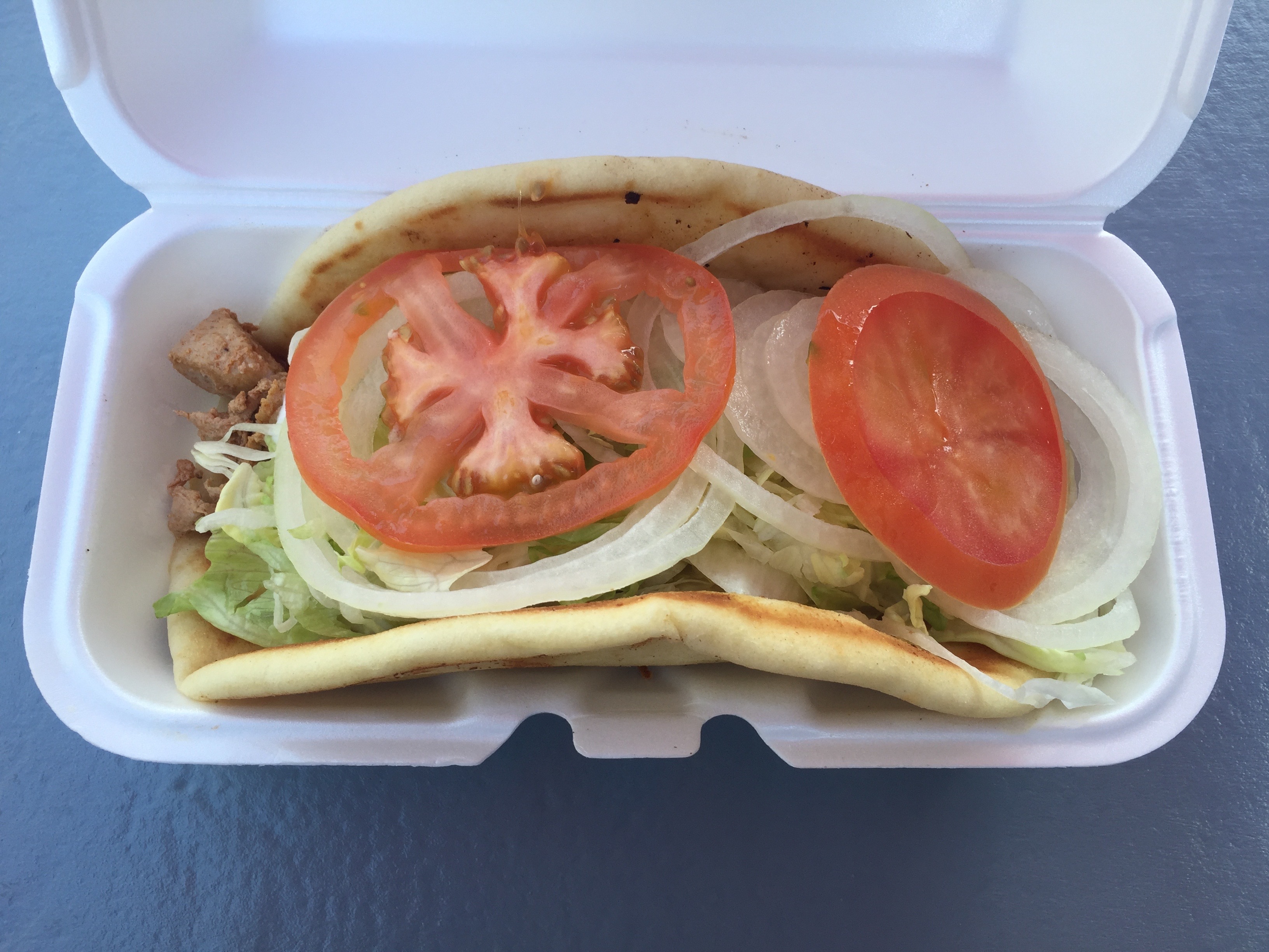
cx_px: 634
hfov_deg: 61.7
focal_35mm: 29
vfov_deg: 48.2
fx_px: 1063
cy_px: 476
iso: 32
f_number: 2.2
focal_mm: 4.15
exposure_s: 1/146
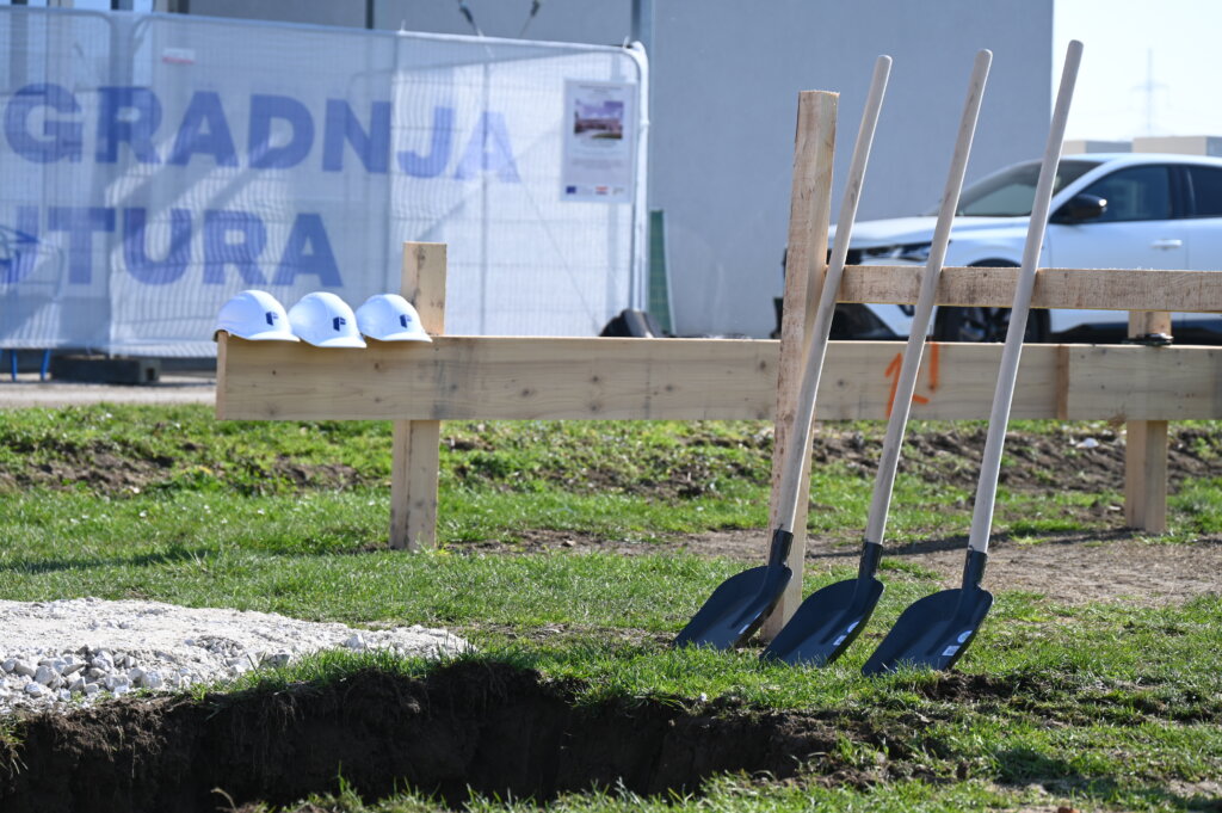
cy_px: 406
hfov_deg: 19.5
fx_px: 3561
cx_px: 611
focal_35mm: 105
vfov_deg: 13.0
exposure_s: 1/250
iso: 100
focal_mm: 105
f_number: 6.3
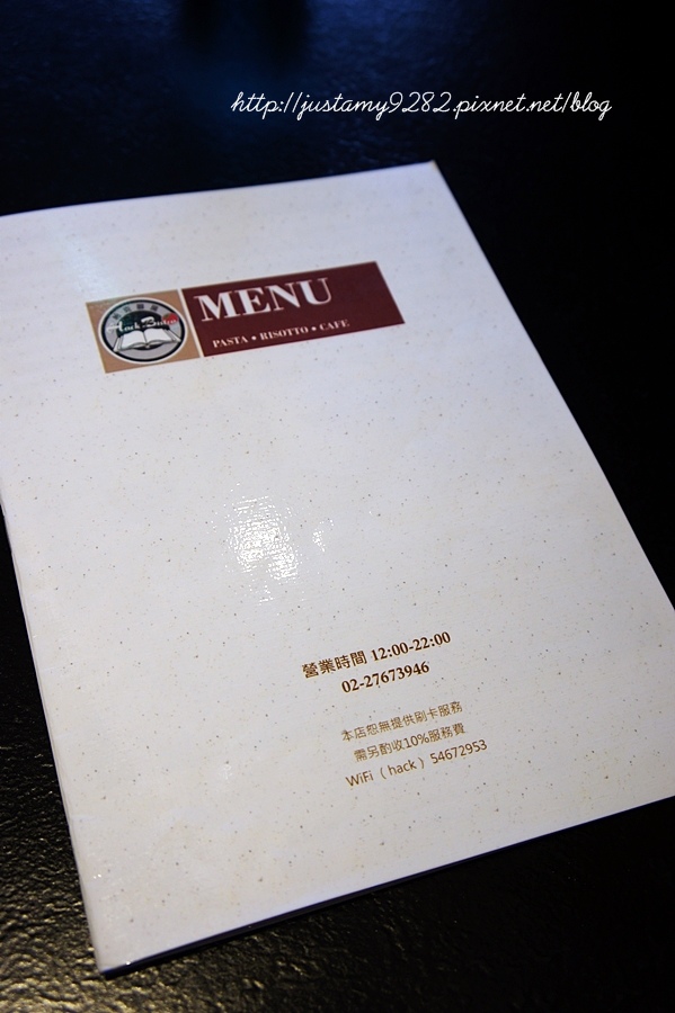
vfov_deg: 48.0
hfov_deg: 33.0
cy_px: 506
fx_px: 1140
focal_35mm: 40
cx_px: 338
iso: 250
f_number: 4
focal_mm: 27
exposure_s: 1/50
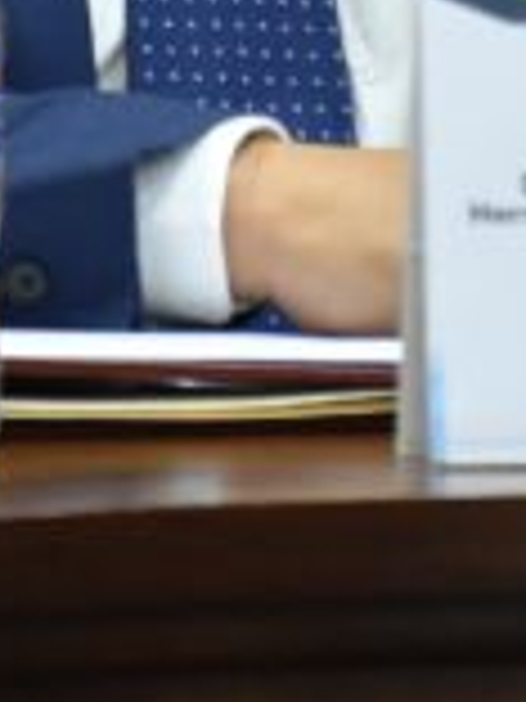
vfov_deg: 1.0
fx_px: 38454
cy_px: -727
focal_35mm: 1898
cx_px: 229
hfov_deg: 0.8
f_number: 2.8
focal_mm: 200
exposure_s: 1/100
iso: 1600
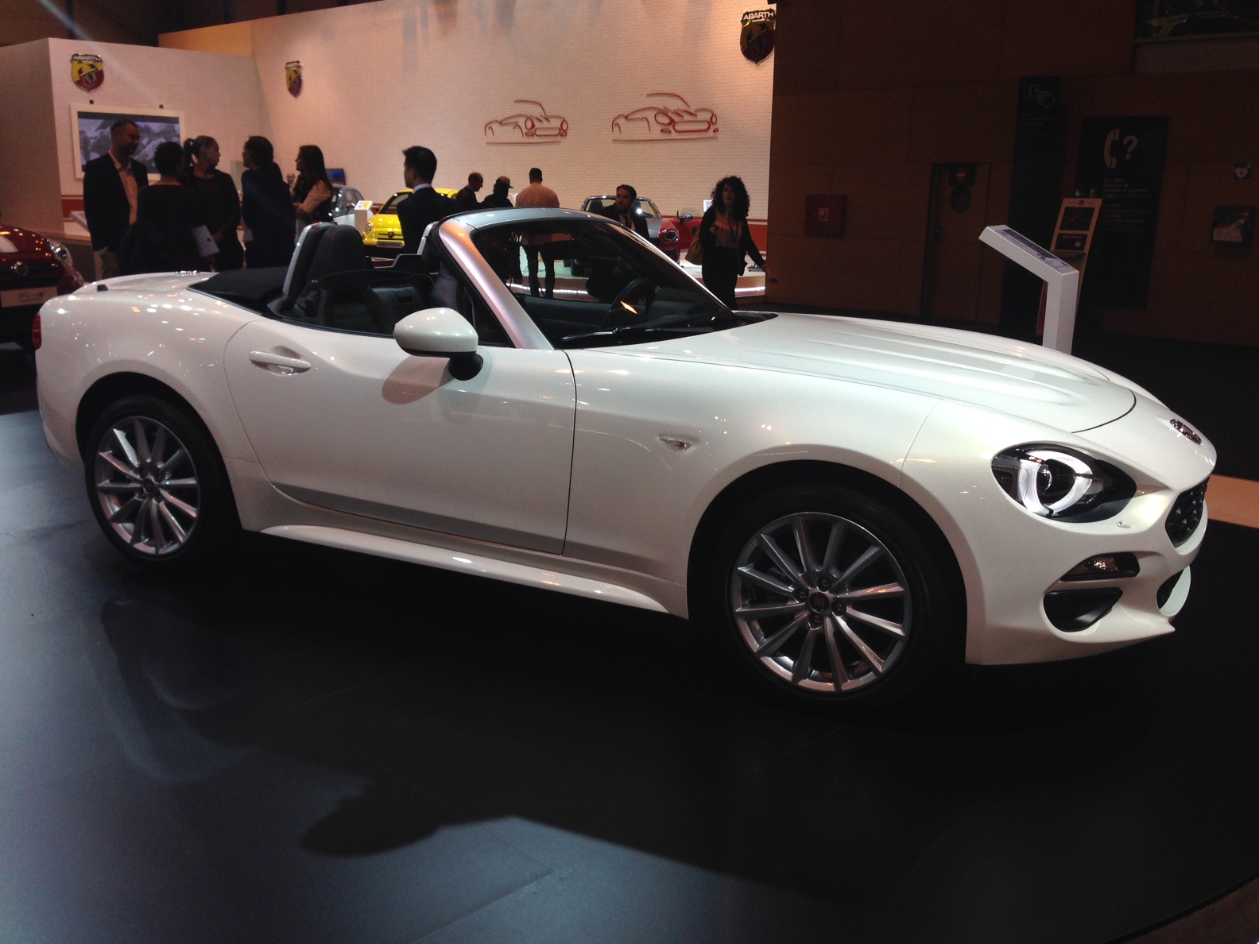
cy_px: 459
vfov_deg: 41.8
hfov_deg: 54.0
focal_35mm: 34
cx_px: 630
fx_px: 1237
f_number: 2.4
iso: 50
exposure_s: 1/120
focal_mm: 4.12
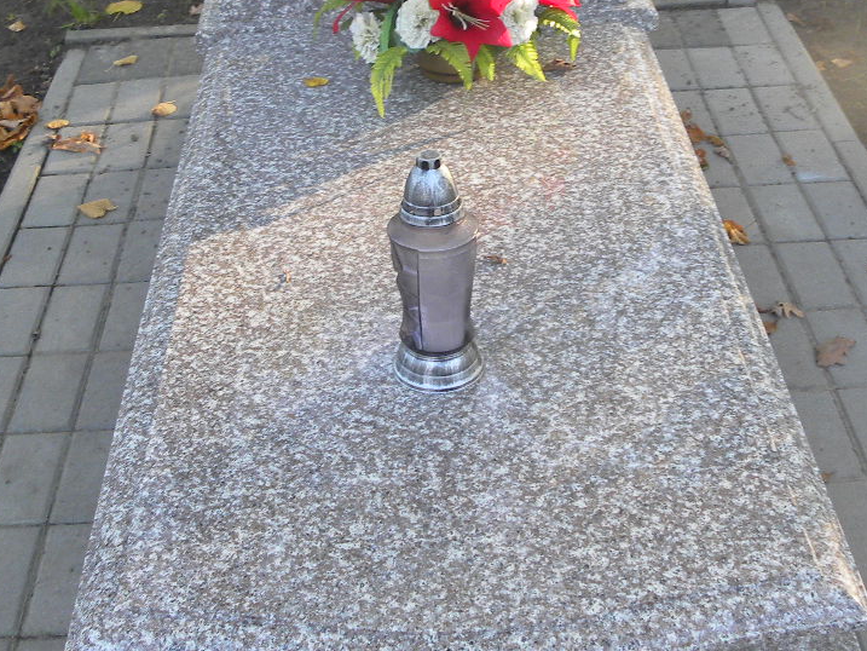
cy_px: 254
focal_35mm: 58
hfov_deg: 33.2
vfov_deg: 25.2
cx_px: 429
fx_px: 1453
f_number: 2.8
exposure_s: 1/89.5
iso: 110
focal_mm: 4.6
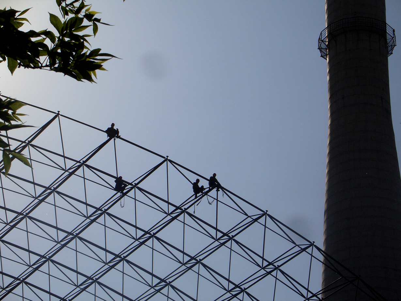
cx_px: 200
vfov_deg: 11.2
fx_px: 1529
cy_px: 150
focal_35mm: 132
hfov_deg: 14.9
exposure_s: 1/2000
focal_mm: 28.4
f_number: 7.9
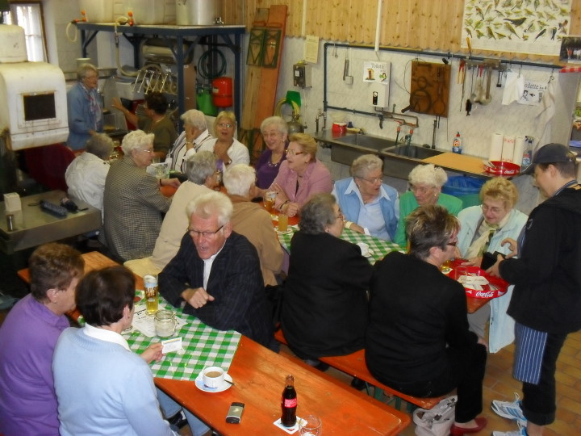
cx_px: 290
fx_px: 587
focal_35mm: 35
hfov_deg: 52.6
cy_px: 218
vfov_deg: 40.7
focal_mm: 6.3
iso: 240
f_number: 3.2
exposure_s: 1/45
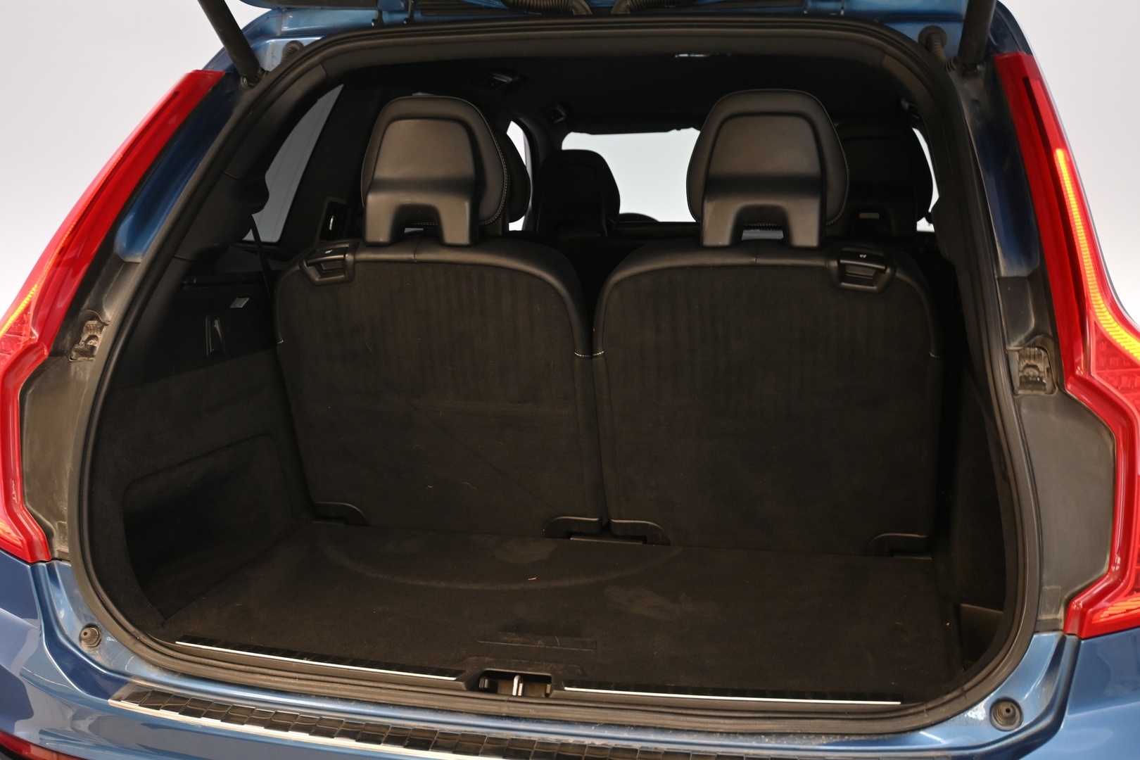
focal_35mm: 40
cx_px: 570
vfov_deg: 33.6
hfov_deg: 48.7
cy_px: 380
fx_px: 1259
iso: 900
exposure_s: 1/40
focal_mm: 26.5
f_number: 4.5
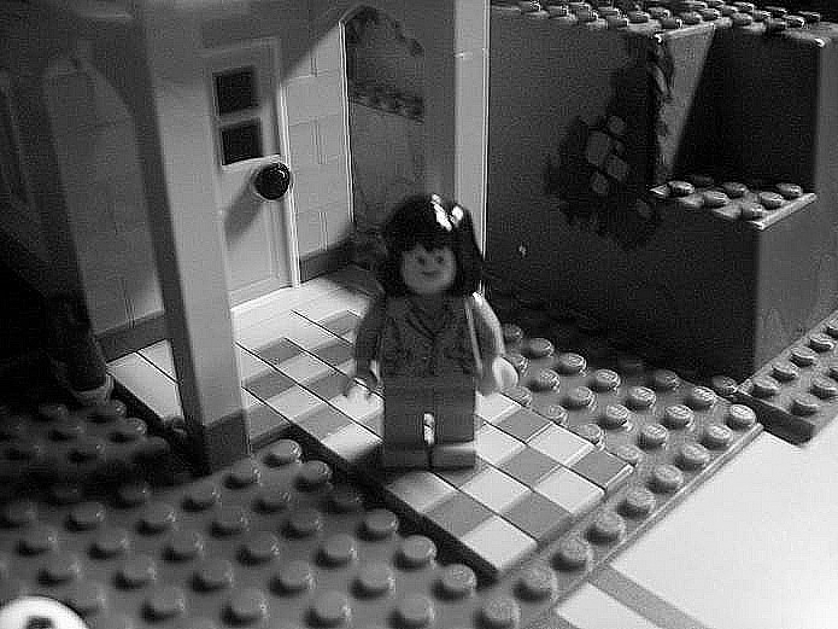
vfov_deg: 39.6
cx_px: 419
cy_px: 314
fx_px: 871
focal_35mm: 36
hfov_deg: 51.4
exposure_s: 1/8
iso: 200
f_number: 2.7
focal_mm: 6
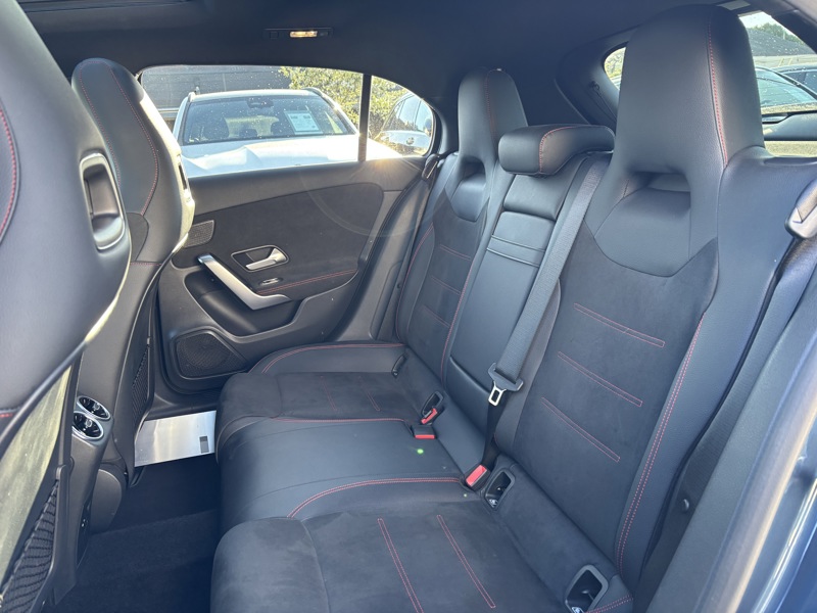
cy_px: 306
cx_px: 408
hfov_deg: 67.3
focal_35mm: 26
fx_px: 614
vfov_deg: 53.1
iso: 125
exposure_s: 1/79
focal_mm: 5.96
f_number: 1.6
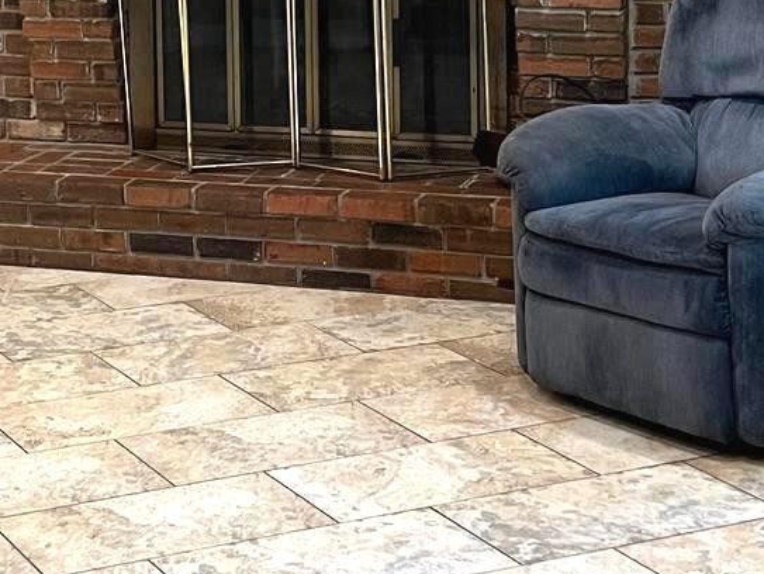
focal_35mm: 98
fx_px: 2164
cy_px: -104
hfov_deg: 19.8
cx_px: 158
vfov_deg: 14.6
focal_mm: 5.7
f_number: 1.5
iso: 80
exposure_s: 1/60
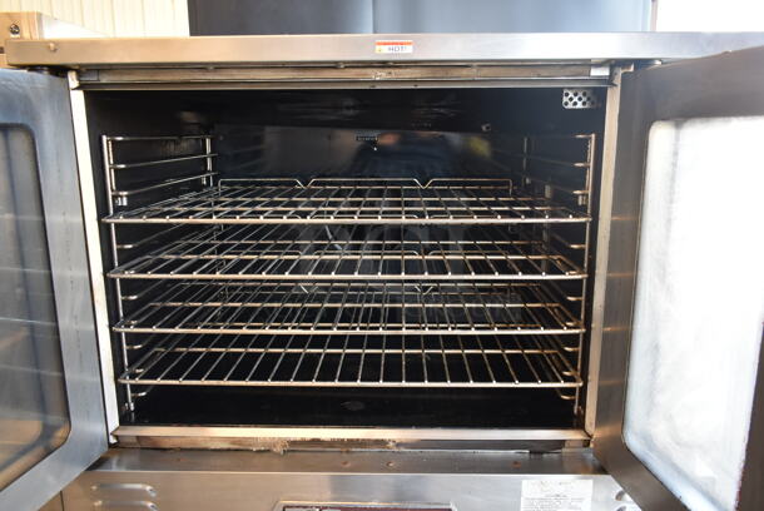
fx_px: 574
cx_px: 382
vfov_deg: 48.0
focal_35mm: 27
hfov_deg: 67.3
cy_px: 256
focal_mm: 18
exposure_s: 1/30
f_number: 3.5
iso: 640
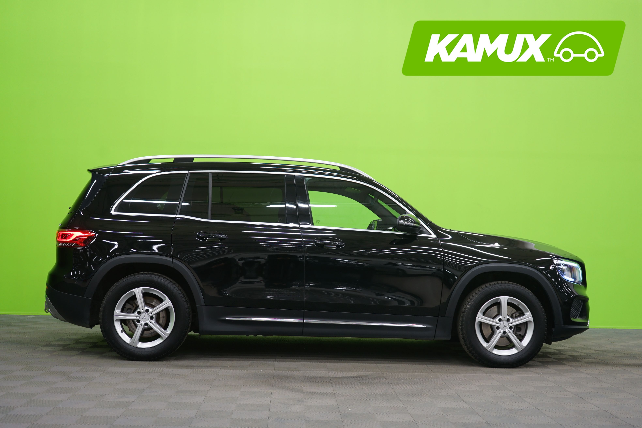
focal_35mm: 43
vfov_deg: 31.2
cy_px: 214
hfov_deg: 45.4
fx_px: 767
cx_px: 321
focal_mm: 43
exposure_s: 1/8
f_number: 4.5
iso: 400
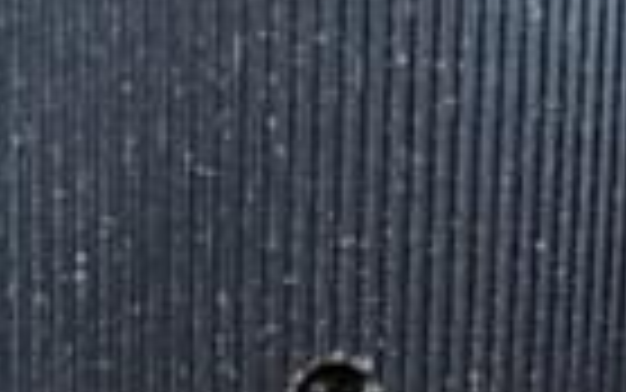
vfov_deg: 9.6
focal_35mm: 130
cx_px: 320
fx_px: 2219
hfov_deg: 16.1
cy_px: 680
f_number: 2.9
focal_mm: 6.3
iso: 50
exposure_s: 1/32
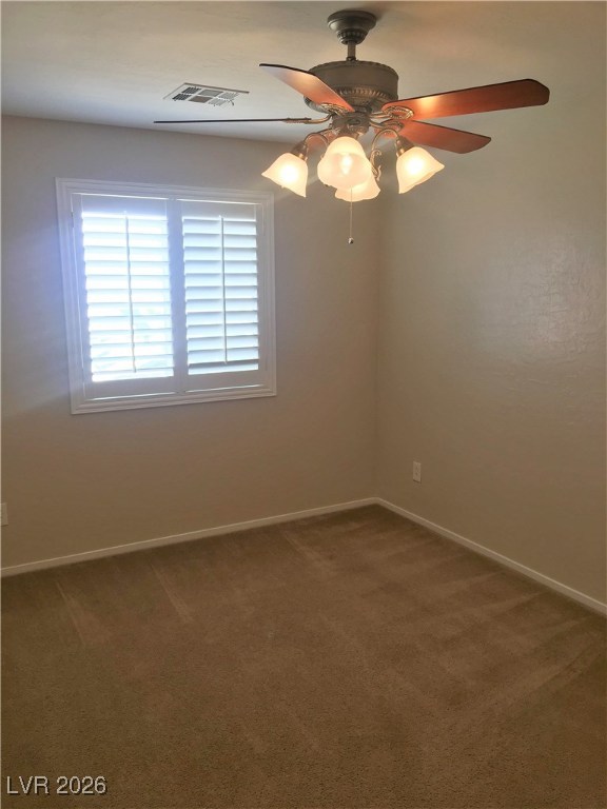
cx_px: 304
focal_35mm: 29
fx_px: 678
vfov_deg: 61.7
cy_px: 404
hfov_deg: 48.2
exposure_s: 1/40
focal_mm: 4.15
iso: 25
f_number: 2.2
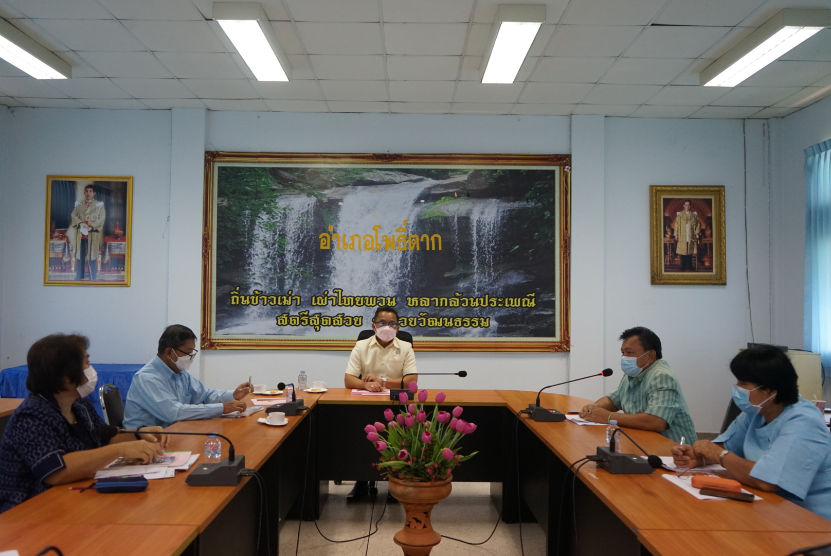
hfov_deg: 63.6
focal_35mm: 29
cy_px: 278
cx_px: 416
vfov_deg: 45.0
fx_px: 670
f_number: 4.5
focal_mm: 29
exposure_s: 1/160
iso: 2000
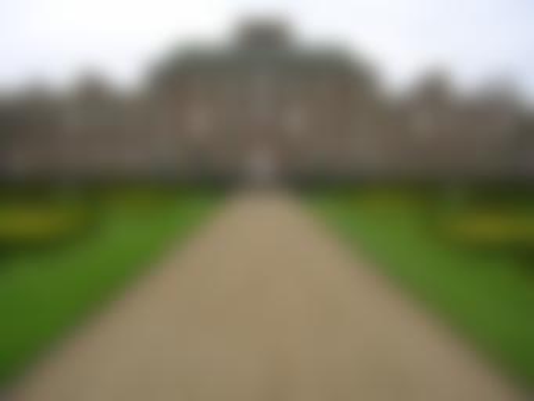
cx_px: 267
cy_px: 200
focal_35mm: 38
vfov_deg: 37.7
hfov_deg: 49.0
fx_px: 586
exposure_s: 1/410
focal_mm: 5.8
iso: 50
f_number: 2.8
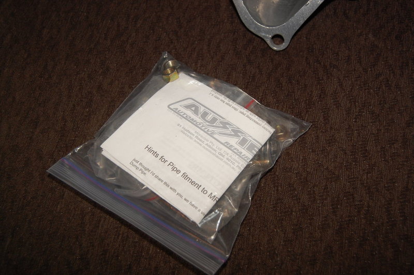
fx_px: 483
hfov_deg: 46.4
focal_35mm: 42
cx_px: 207
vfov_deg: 31.8
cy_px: 138
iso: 400
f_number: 5
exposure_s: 1/60
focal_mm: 28
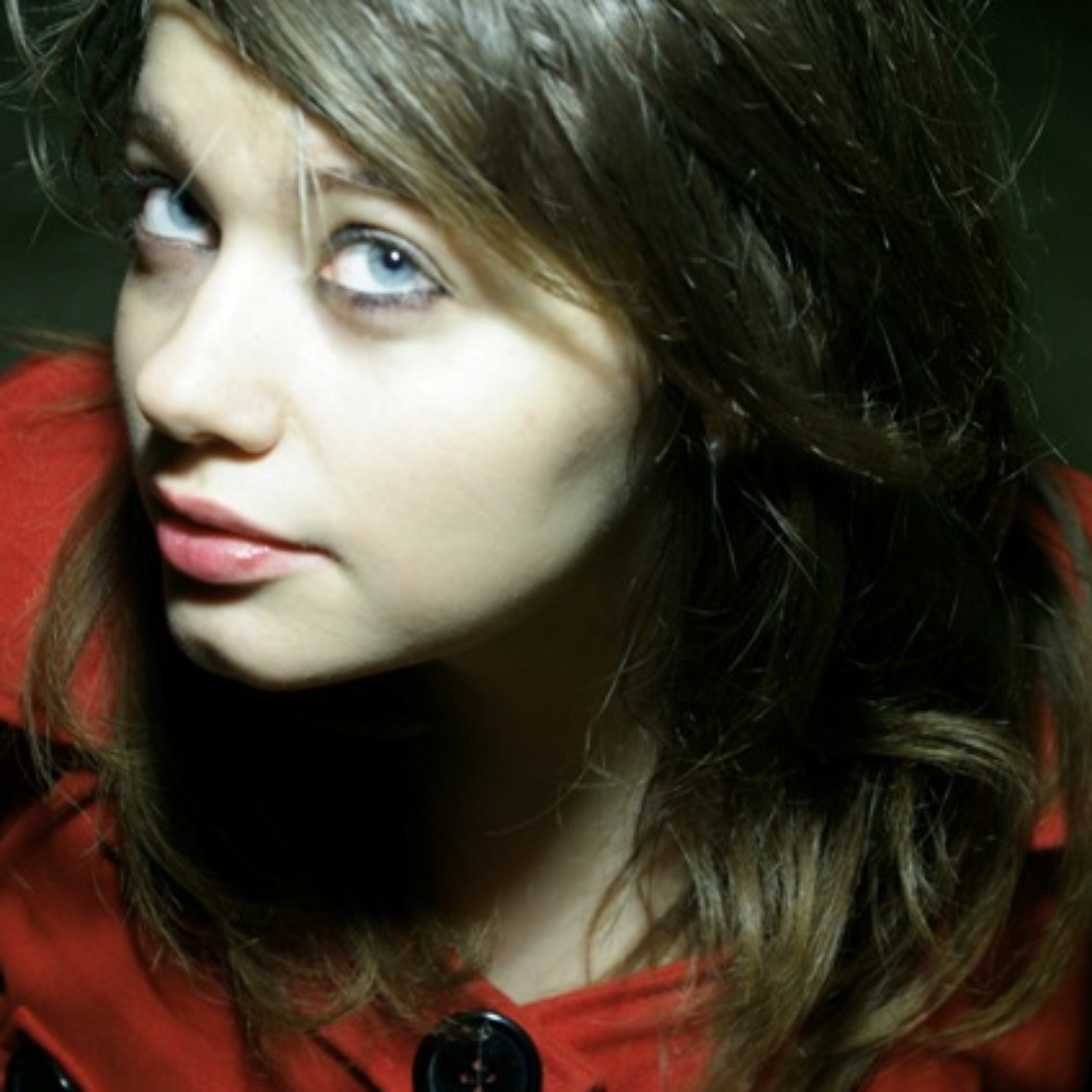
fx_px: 2748
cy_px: 618
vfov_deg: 22.5
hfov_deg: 22.5
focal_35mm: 77
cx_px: 546
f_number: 4.5
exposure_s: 1/6
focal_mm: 40
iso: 400
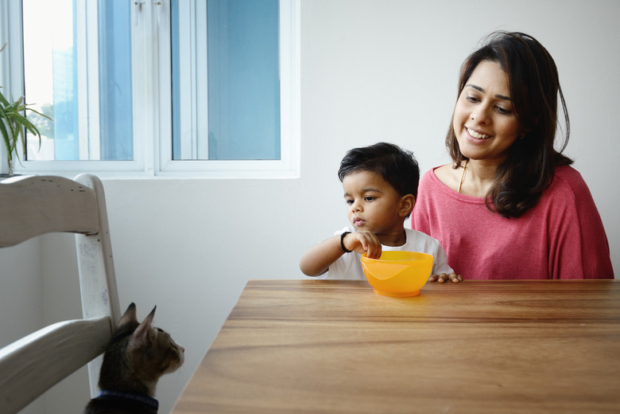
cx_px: 310
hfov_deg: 58.7
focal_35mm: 32
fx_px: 551
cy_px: 207
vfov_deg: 41.1
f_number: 5
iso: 400
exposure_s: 1/80
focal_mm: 32
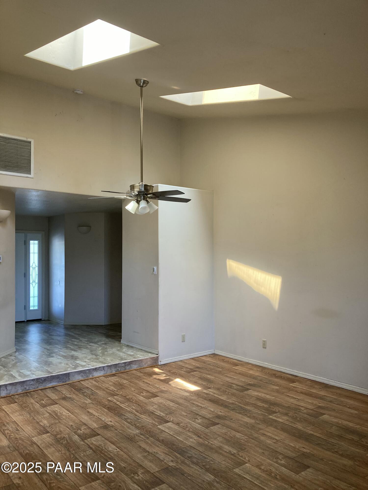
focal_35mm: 28
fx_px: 397
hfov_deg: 49.7
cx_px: 184
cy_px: 245
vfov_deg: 63.4
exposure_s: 1/60
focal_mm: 3.99
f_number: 1.8
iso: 100
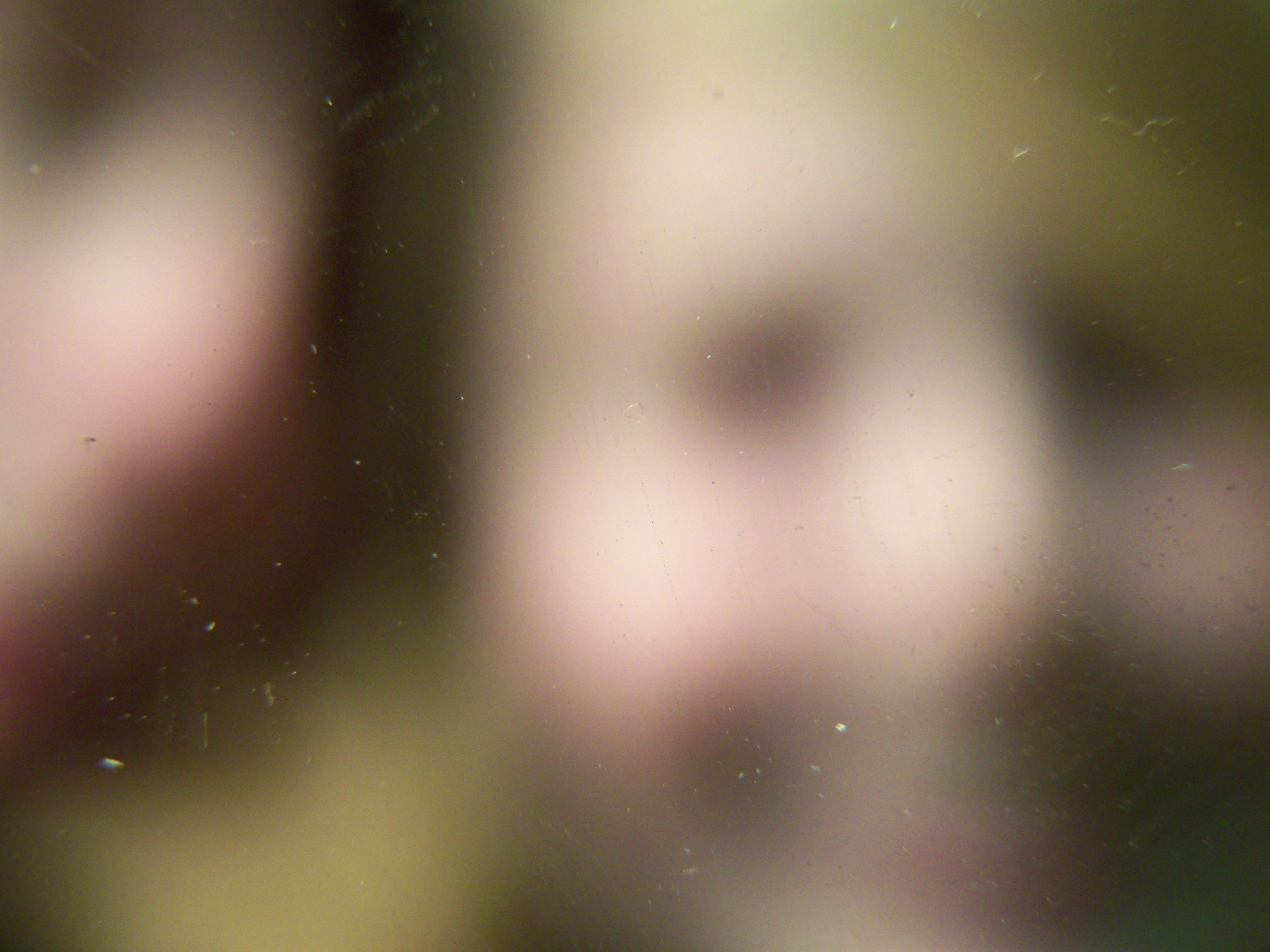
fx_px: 2752
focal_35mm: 75
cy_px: 476
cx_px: 635
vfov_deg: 19.6
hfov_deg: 26.0
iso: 160
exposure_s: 1/15
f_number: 3.2
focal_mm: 12.4
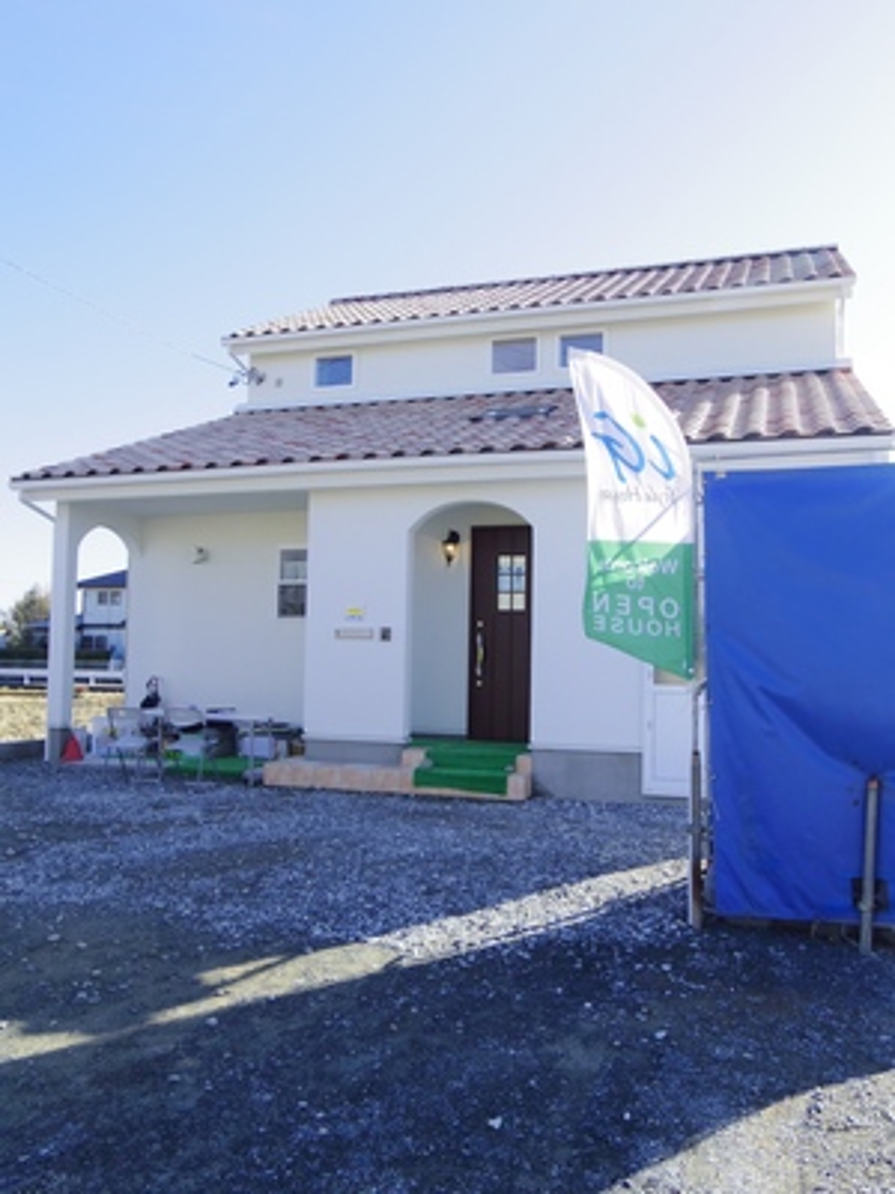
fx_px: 931
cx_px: 448
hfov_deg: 51.4
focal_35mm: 27
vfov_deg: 65.3
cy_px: 597
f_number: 4
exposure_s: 1/125
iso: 250
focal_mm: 5
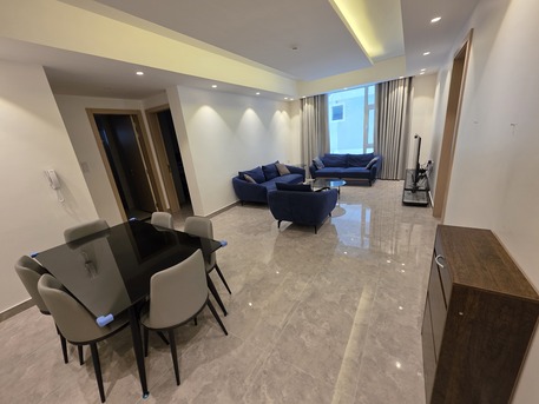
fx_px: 202
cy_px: 202
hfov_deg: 106.2
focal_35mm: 13
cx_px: 270
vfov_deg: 89.9
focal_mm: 2.2
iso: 125
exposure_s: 1/100
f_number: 1.9
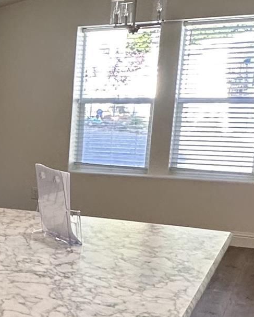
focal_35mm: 69
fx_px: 648
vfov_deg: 27.1
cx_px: -165
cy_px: 240
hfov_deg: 18.6
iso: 200
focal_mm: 2.22
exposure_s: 1/120
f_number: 2.2
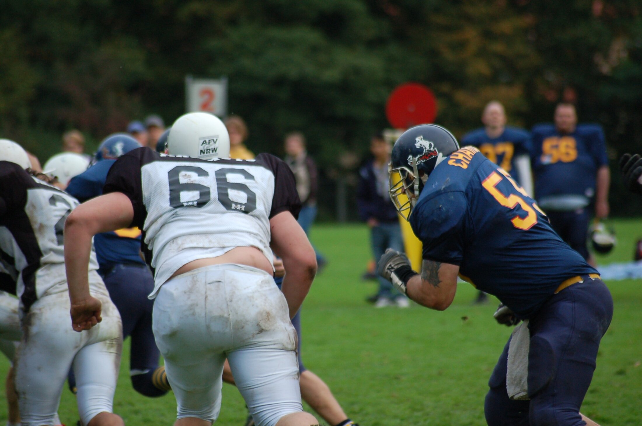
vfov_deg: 4.1
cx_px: 321
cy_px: 213
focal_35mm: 330
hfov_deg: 6.3
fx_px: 5874
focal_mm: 220
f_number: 5.3
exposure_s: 1/500
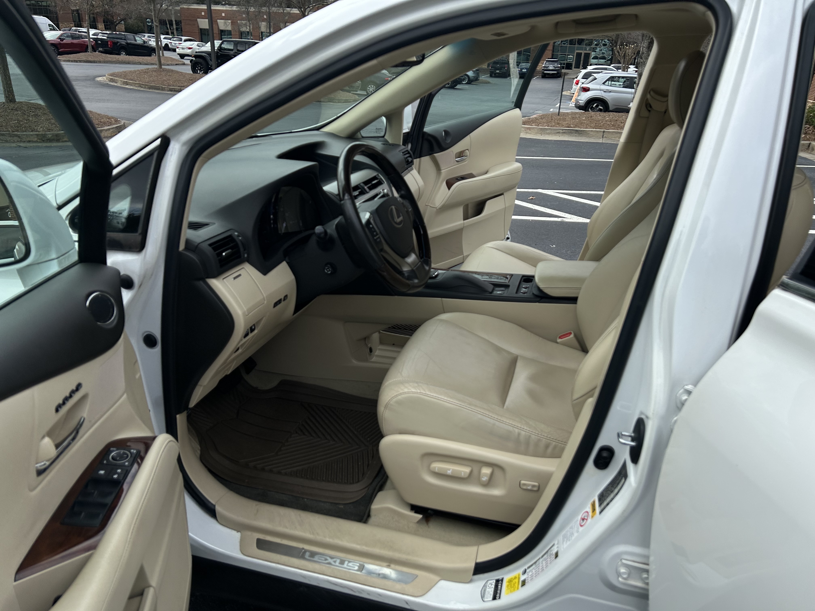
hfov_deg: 67.3
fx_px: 612
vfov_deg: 53.1
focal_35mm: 26
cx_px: 408
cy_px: 306
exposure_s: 1/4444
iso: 50
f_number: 1.5
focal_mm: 5.7
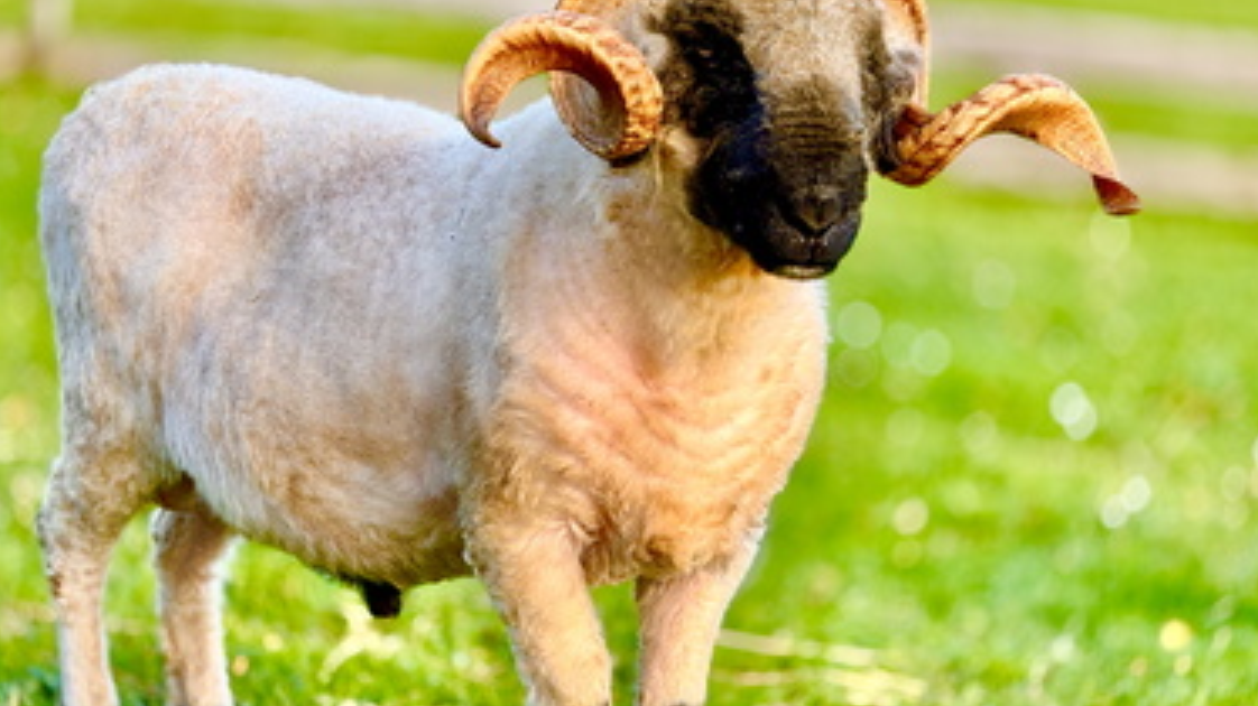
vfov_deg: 8.7
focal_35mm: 140
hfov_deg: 15.3
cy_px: 326
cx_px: 659
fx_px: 4668
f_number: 2.8
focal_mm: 15.66
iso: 50
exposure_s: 1/231
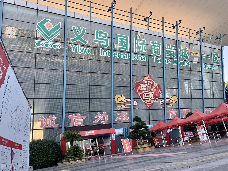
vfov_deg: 53.1
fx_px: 171
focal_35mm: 26
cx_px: 114
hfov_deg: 67.3
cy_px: 86
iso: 25
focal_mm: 4.25
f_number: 1.8
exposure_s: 1/222
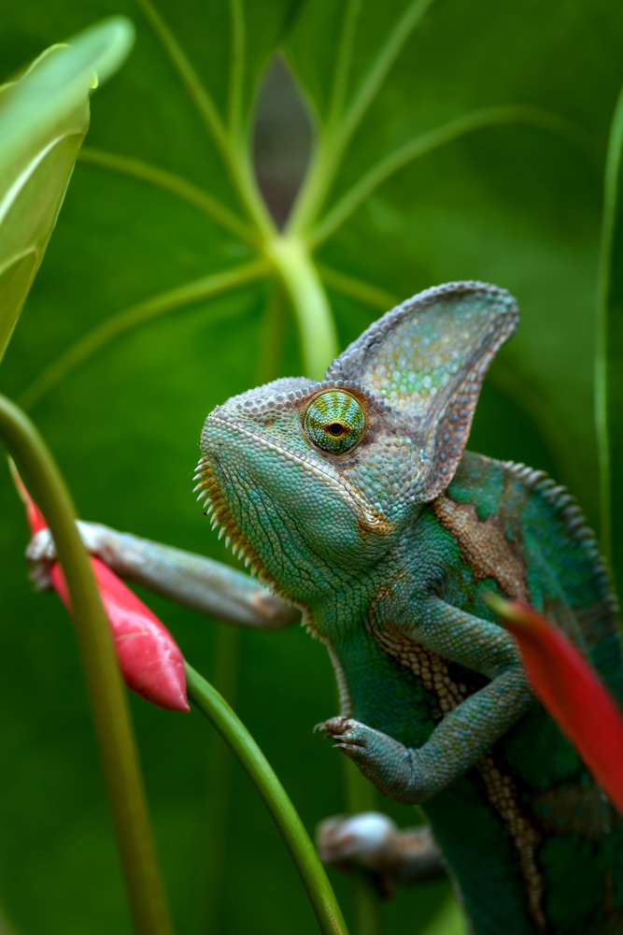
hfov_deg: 15.2
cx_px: 312
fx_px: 2335
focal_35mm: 90
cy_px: 468
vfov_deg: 22.6
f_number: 8
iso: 500
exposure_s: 1/500
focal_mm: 90
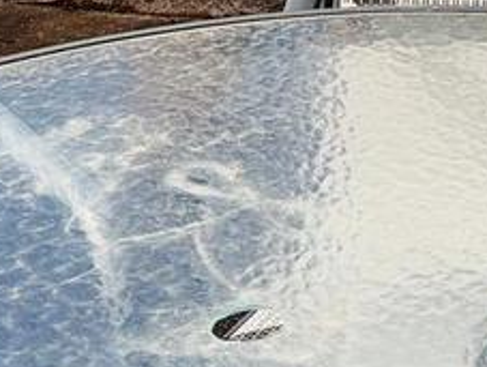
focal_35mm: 152
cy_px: -442
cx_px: 826
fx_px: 2142
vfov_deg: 9.0
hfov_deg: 12.1
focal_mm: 6.76
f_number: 1.78
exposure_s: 1/3021
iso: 80
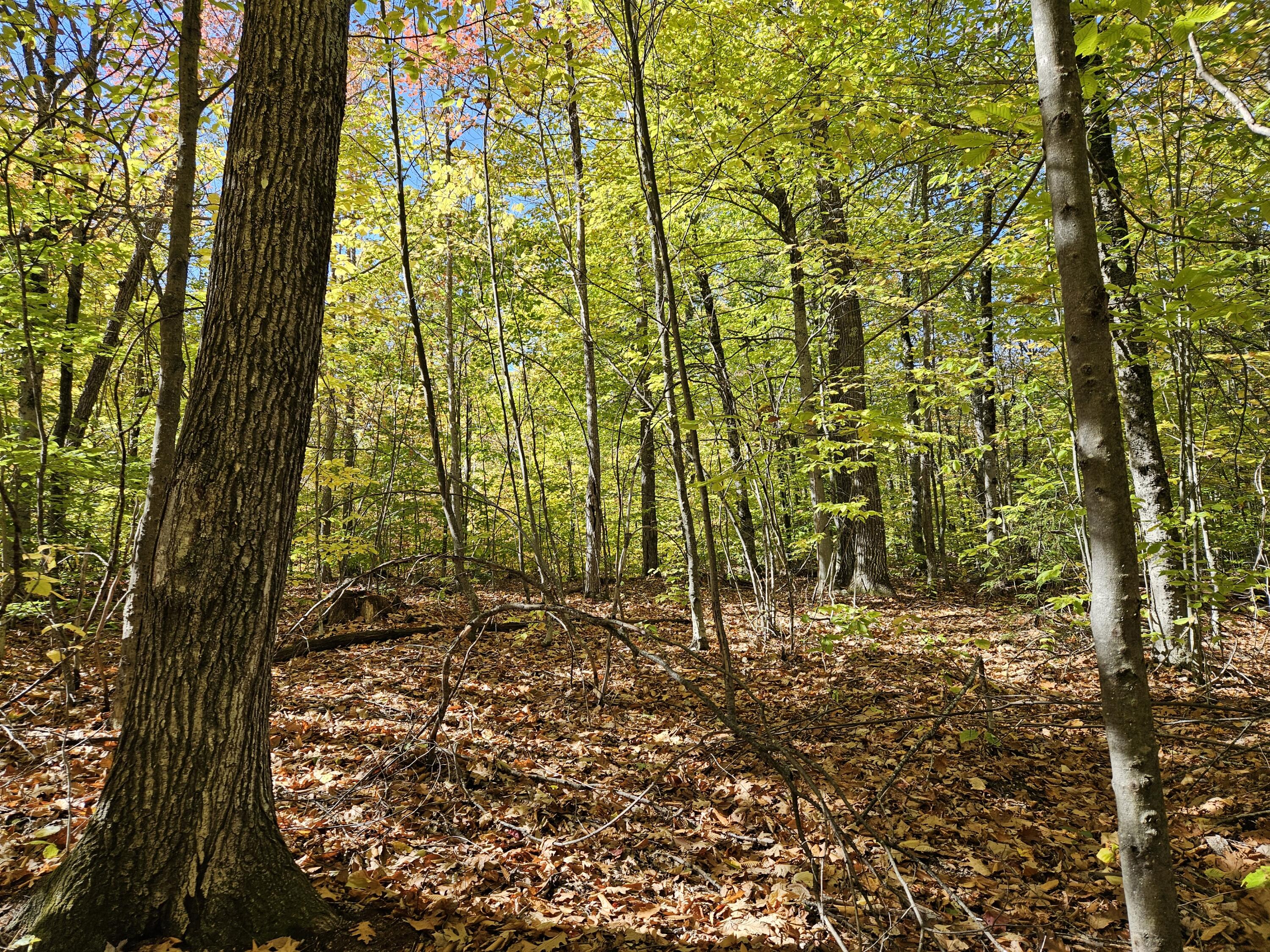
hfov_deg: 73.9
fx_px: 844
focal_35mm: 23
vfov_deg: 58.9
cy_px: 476
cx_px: 635
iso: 40
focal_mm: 5.4
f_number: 1.8
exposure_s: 1/457
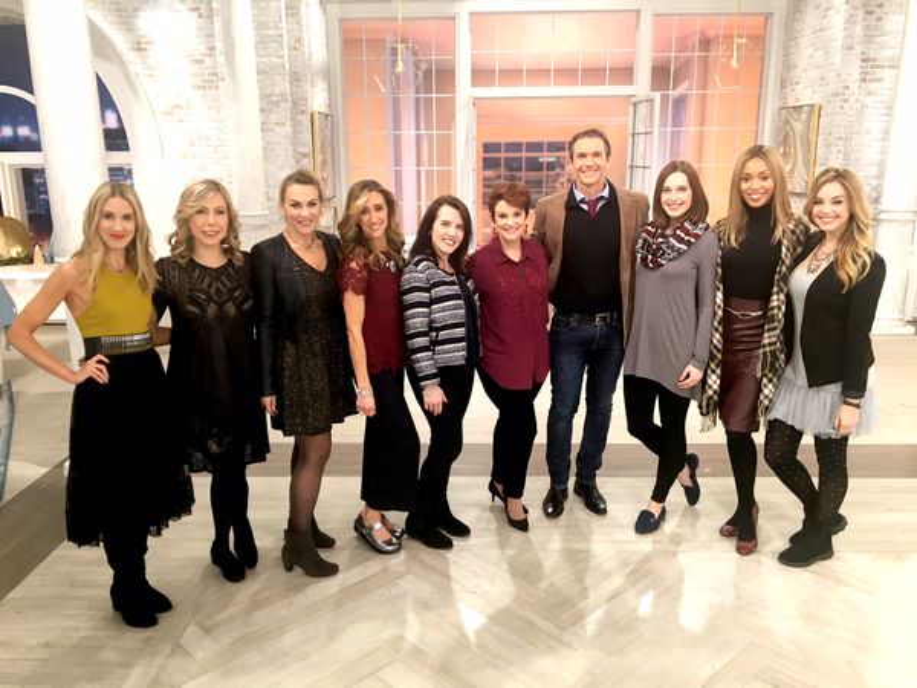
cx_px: 458
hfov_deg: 61.7
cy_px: 344
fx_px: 768
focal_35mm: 29
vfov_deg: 48.2
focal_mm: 4.15
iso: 64
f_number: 2.2
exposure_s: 1/30
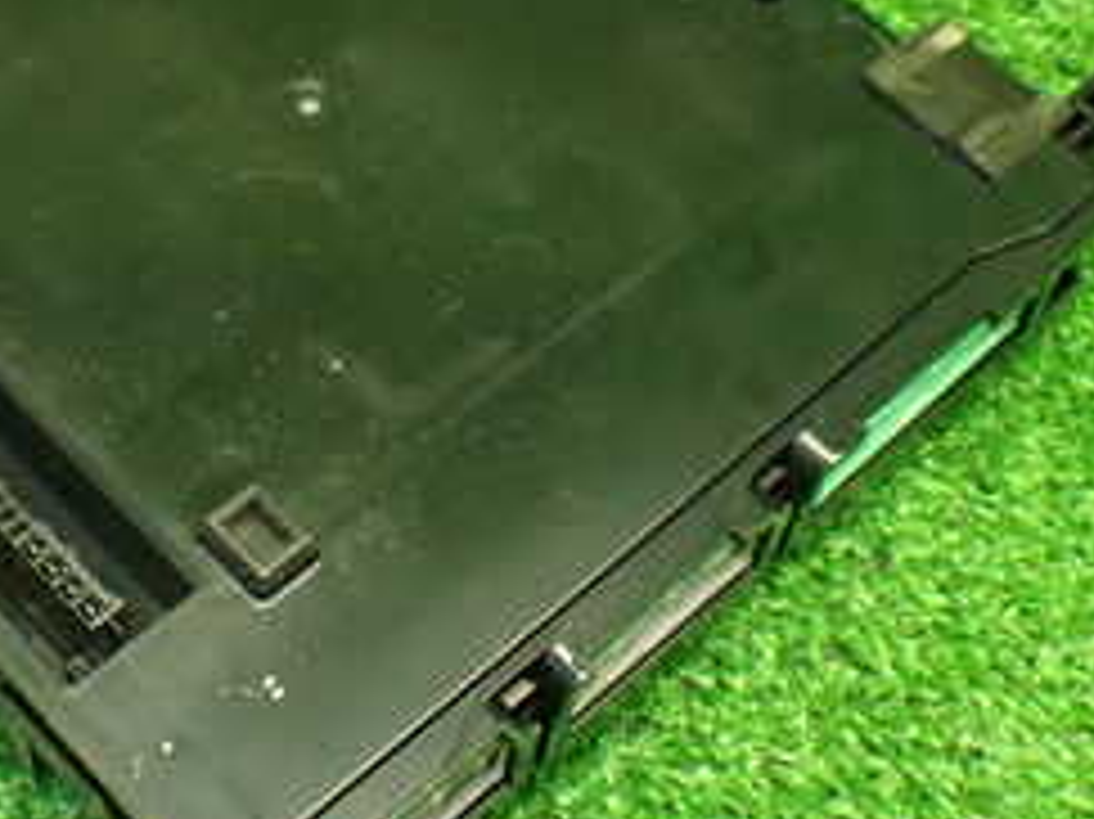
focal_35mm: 74
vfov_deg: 19.8
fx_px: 2338
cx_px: 302
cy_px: 279
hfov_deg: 26.1
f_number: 2.3
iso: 800
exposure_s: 1/100
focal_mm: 5.4
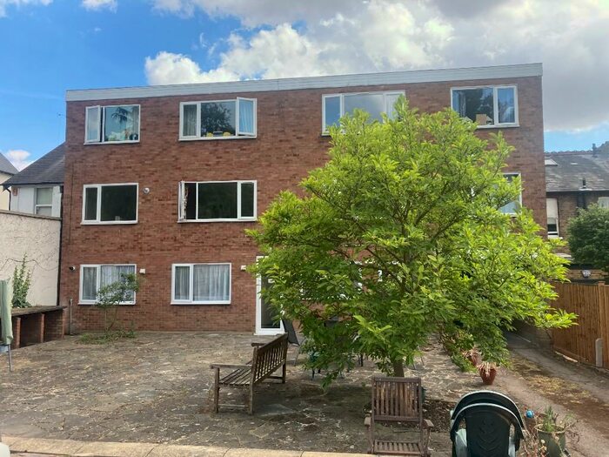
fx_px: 493
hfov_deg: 63.4
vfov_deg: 49.7
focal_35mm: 28
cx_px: 304
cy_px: 228
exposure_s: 1/810
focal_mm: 3.99
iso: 20
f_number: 1.8
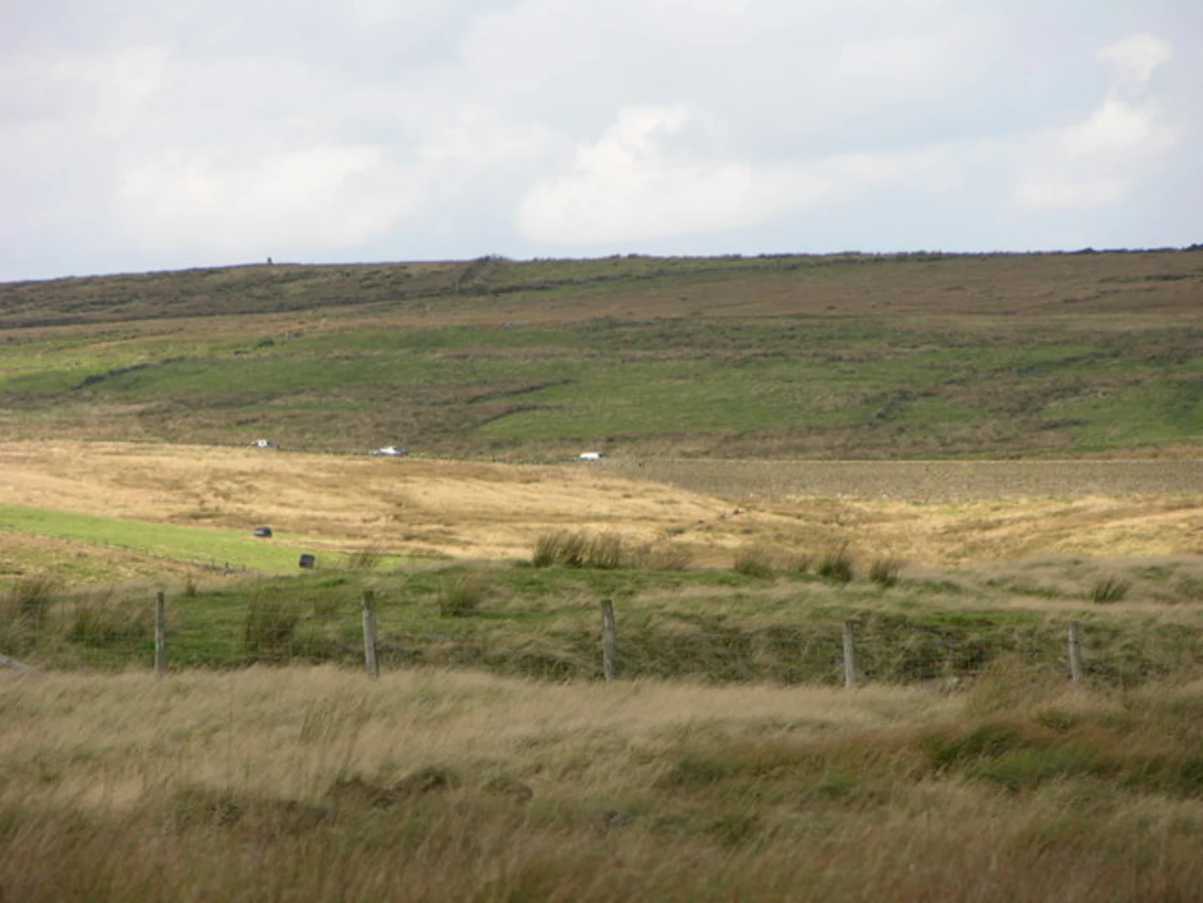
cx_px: 602
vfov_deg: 5.3
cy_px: 452
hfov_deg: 7.1
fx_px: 9731
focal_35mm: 280
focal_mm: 71.2
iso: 50
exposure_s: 1/155
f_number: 4.7
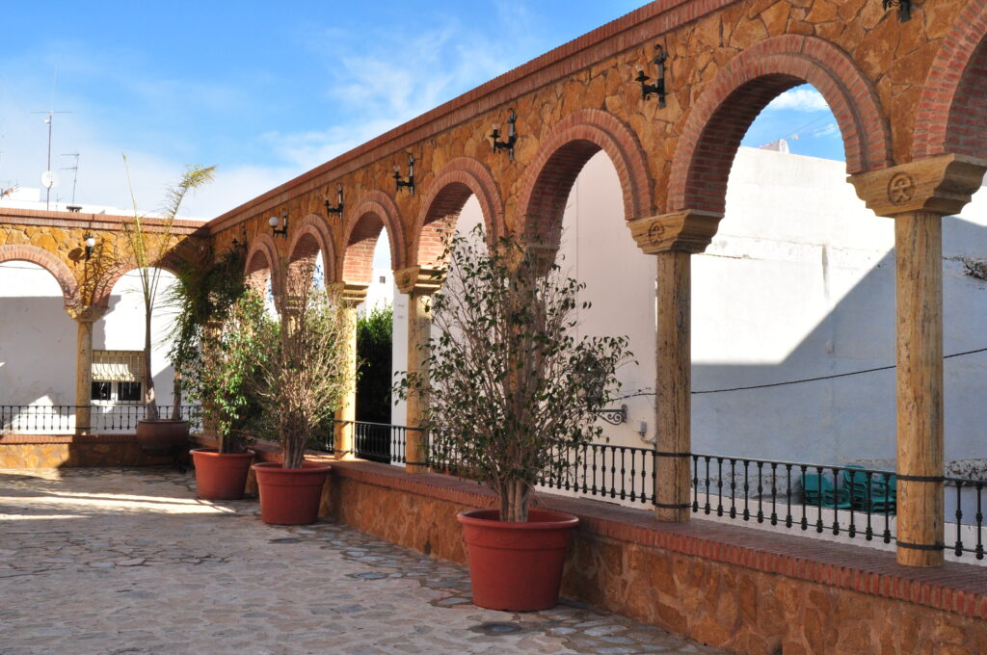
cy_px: 328
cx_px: 494
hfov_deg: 49.6
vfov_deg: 34.1
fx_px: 1068
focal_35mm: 39
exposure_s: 1/200
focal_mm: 26
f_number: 20
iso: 500
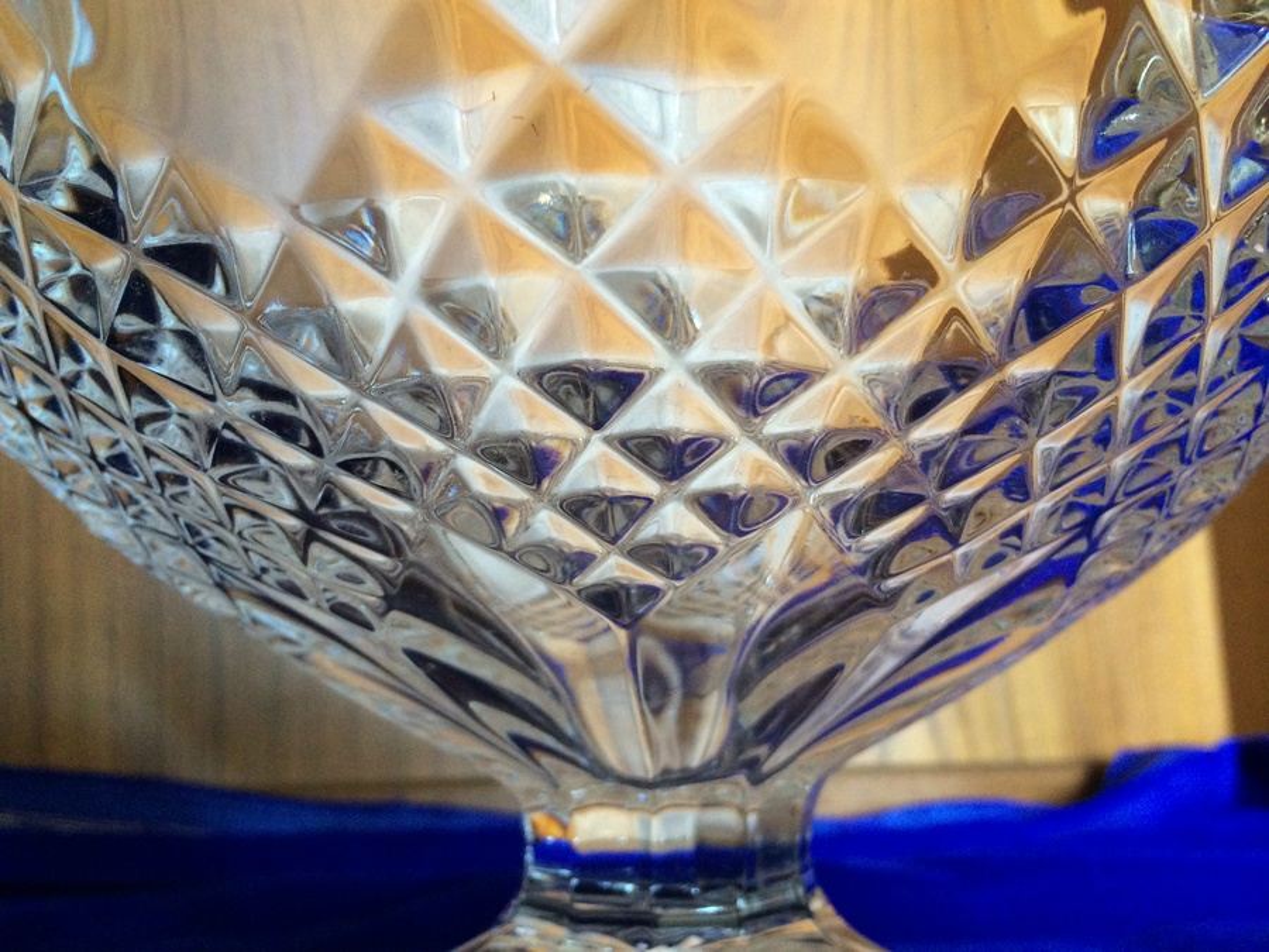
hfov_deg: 60.0
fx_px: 1100
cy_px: 476
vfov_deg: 46.8
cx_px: 634
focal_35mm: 30
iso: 320
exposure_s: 1/24
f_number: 2.2
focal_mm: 4.12
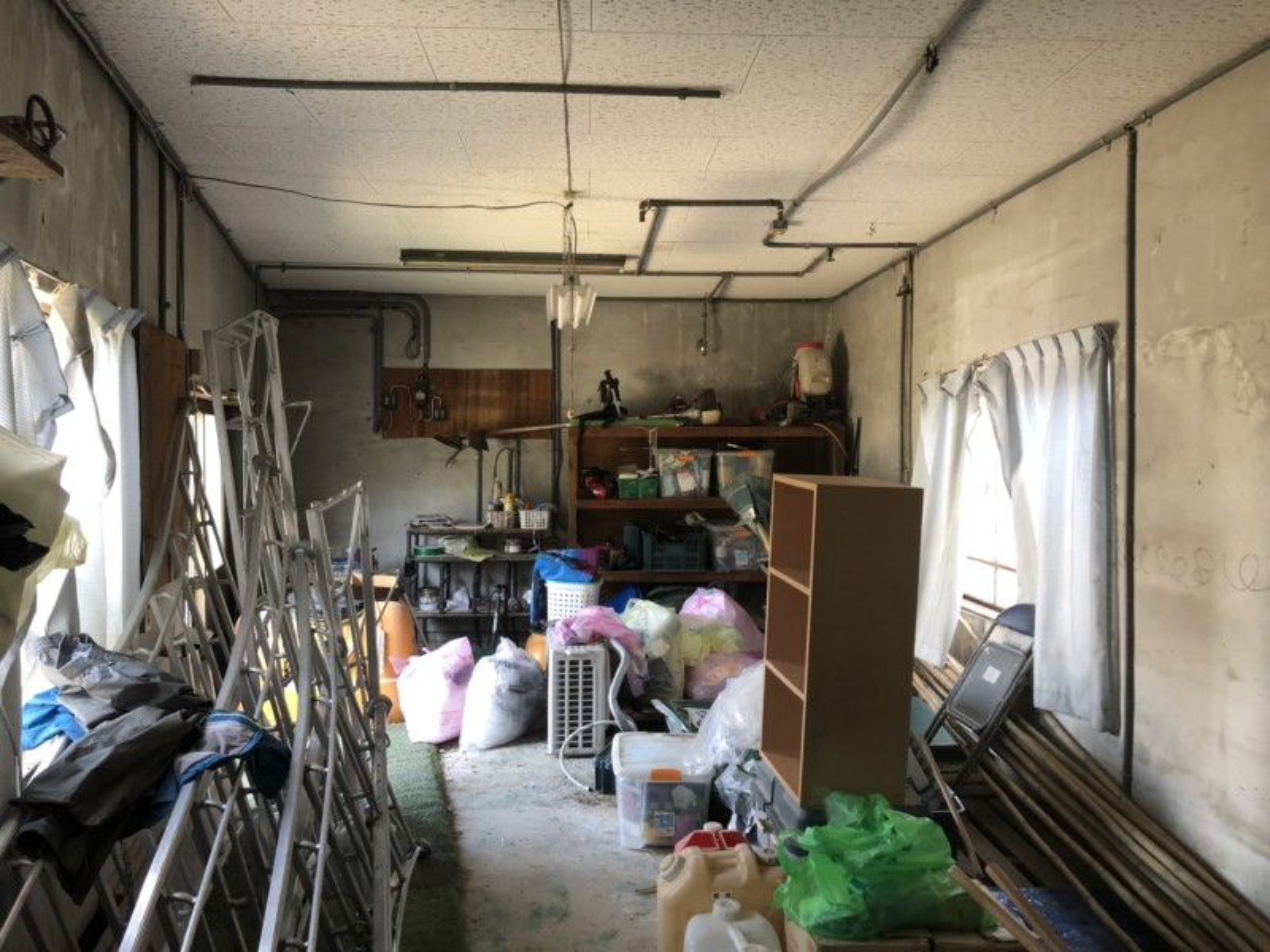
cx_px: 635
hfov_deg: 63.4
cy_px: 476
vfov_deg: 49.7
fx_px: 1027
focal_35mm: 28
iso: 40
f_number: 1.8
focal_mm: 3.99
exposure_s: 1/24
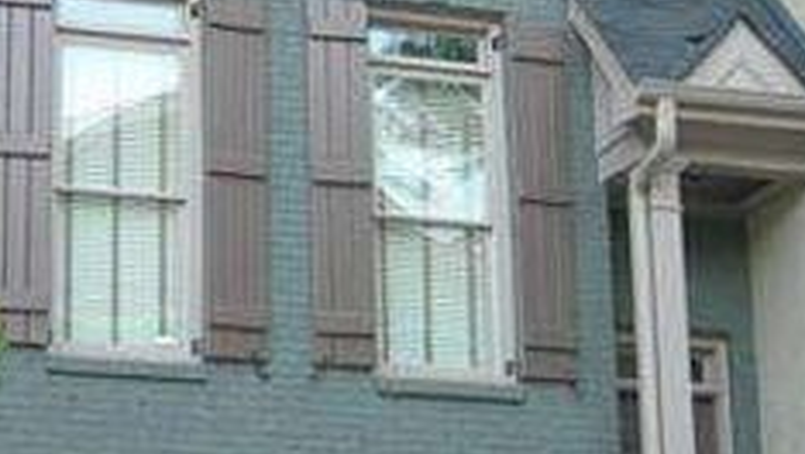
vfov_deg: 10.3
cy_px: 232
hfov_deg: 18.0
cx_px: 196
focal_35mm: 118
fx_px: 2520
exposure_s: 1/49.8
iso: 50
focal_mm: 7.8
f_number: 2.8
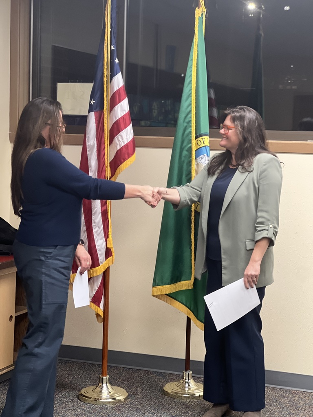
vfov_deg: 25.3
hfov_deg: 19.1
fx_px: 928
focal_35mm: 77
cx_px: 156
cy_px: 208
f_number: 2.8
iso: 320
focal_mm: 9
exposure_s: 1/40
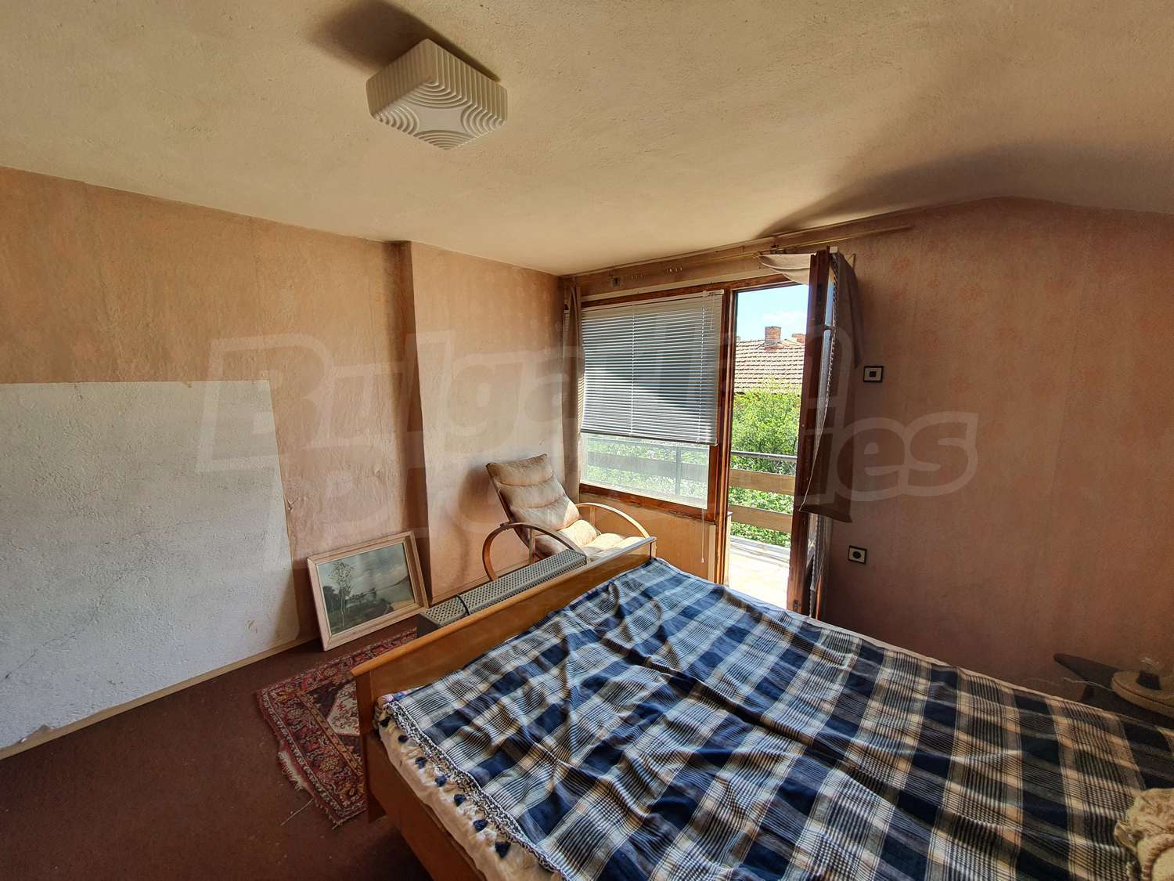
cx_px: 587
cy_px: 440
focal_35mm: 13
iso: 50
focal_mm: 1.8
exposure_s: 1/107
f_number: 2.2
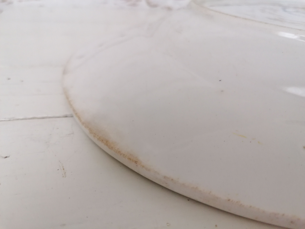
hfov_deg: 65.3
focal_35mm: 27
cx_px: 152
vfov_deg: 51.4
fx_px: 238
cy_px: 114
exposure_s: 1/33.3
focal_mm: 4.75
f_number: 1.8
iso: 400
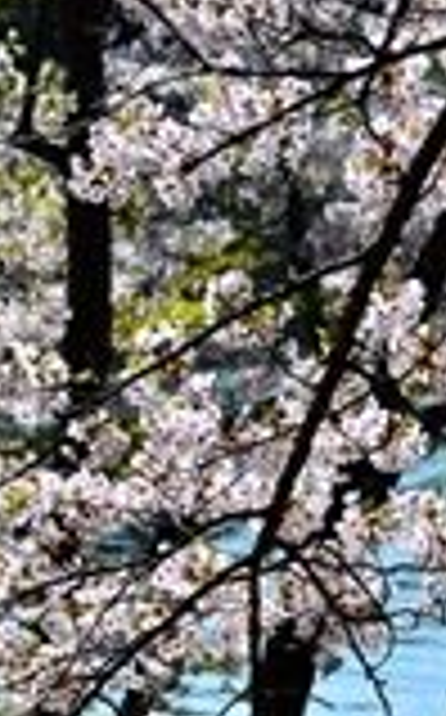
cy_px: 509
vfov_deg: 6.8
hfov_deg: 4.3
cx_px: 228
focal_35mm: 308
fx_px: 6006
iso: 400
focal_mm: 120
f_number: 8
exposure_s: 1/1600
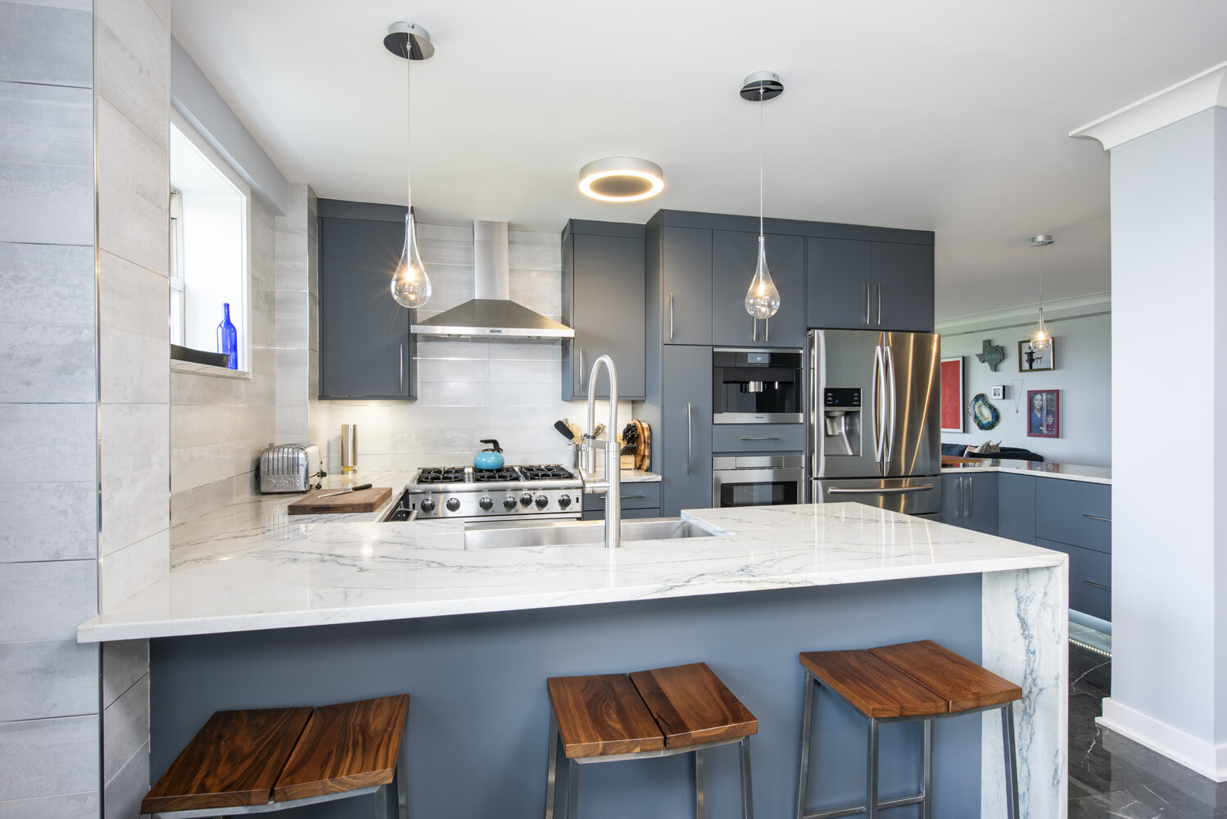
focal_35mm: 18
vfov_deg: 67.4
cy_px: 410
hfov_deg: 90.0
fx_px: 614
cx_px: 614
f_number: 10
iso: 200
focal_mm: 18
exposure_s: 1/2.5
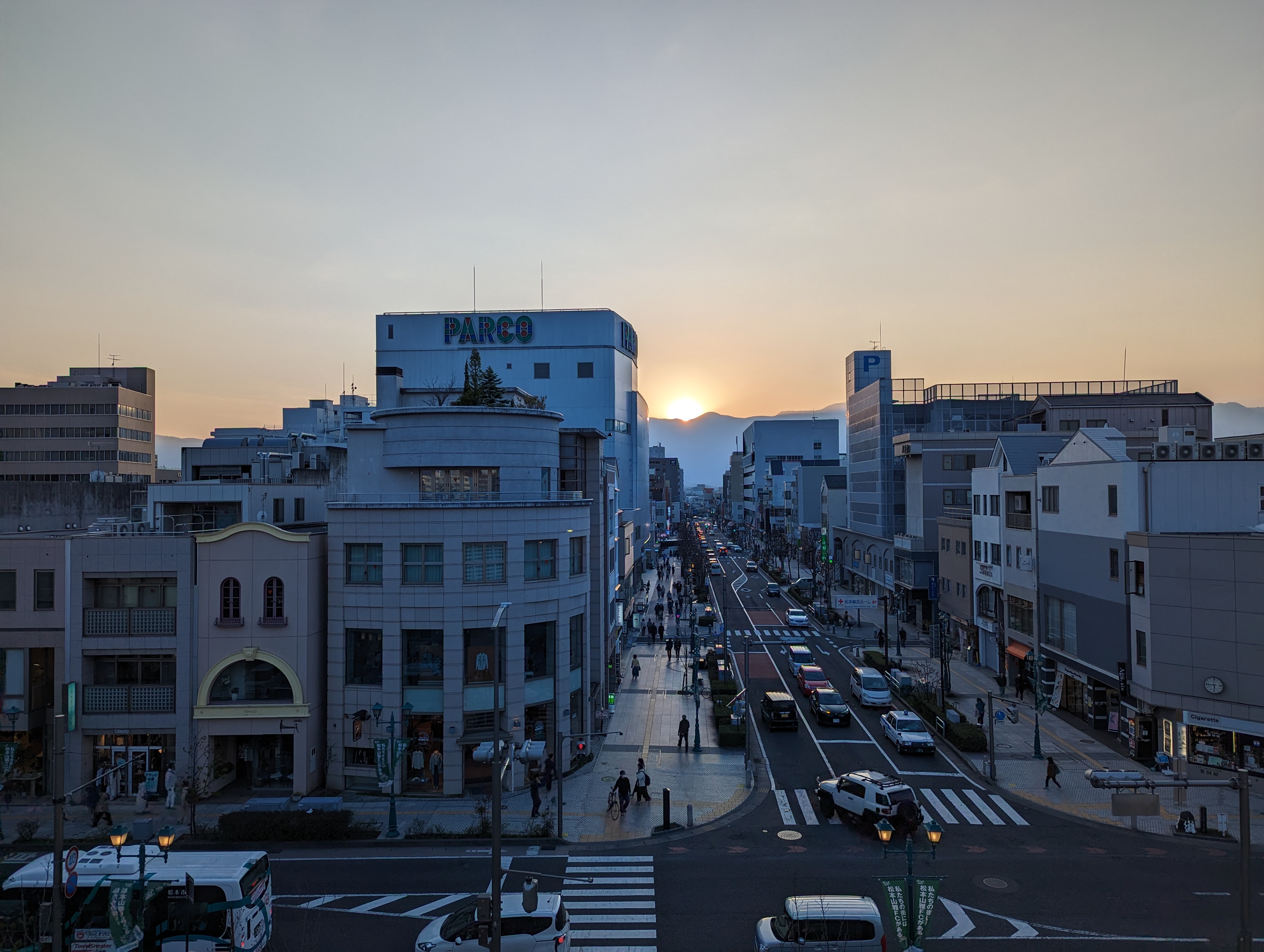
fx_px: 878
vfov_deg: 56.9
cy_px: 476
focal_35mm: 24
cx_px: 632
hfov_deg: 71.5
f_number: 1.85
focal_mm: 6.81
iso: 37
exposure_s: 1/3534
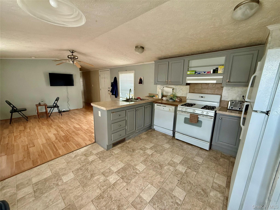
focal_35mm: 14
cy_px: 105
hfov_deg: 102.1
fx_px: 113
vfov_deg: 85.7
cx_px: 140
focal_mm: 2.22
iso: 320
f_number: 2.2
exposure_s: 1/78
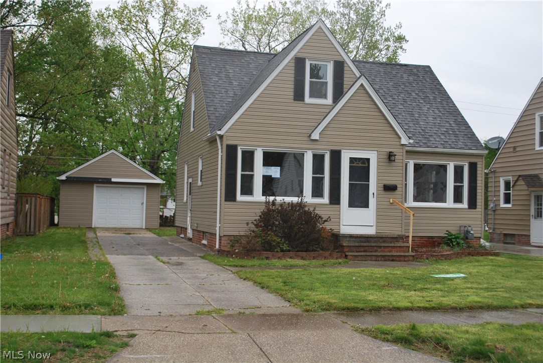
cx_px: 272
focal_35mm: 45
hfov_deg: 43.6
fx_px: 679
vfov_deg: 29.9
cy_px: 182
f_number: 5.6
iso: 180
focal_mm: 30
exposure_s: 1/125
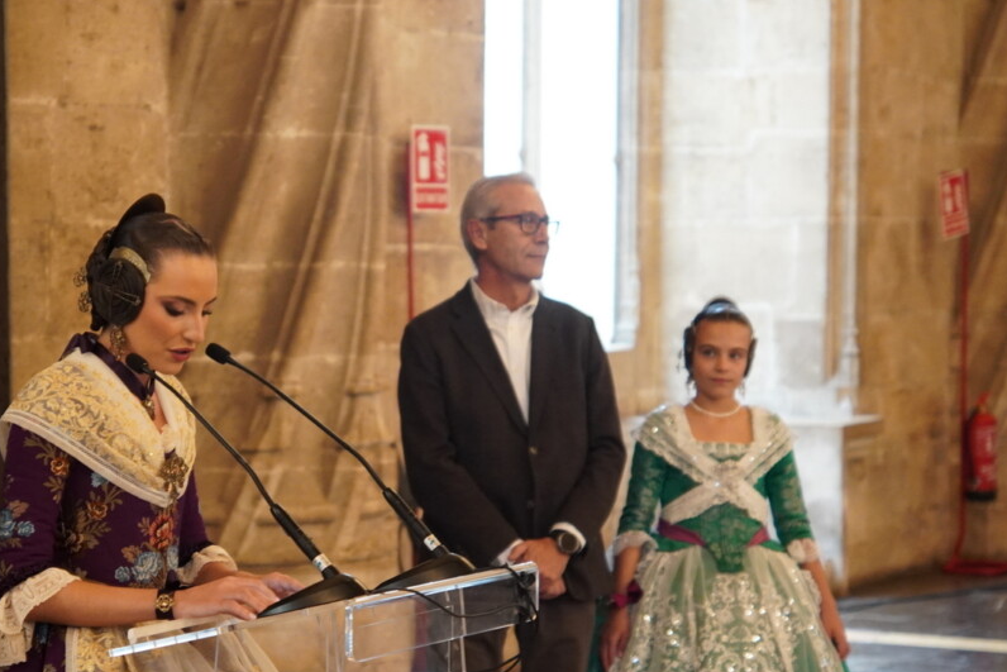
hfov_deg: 18.0
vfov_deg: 12.1
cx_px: 275
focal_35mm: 113
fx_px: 3161
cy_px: 475
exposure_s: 1/80
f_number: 2.8
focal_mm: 50
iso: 1600
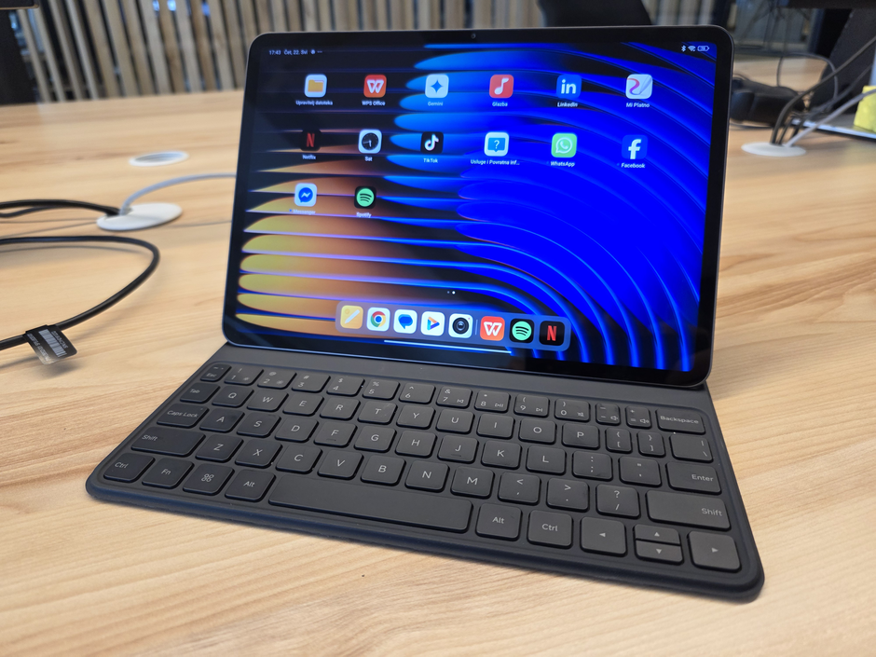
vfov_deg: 58.9
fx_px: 582
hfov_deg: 73.9
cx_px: 438
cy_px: 328
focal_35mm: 23
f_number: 1.7
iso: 250
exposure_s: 1/100
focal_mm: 6.3
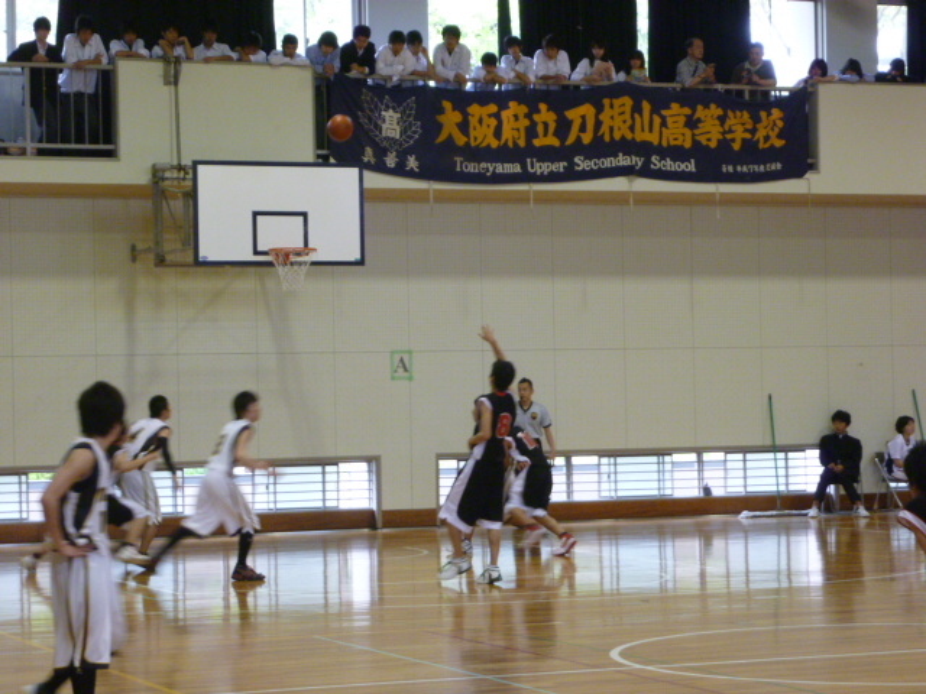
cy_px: 347
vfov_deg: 14.1
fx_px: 2809
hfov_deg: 18.7
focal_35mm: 105
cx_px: 463
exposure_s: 1/40
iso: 400
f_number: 5.7
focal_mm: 18.6
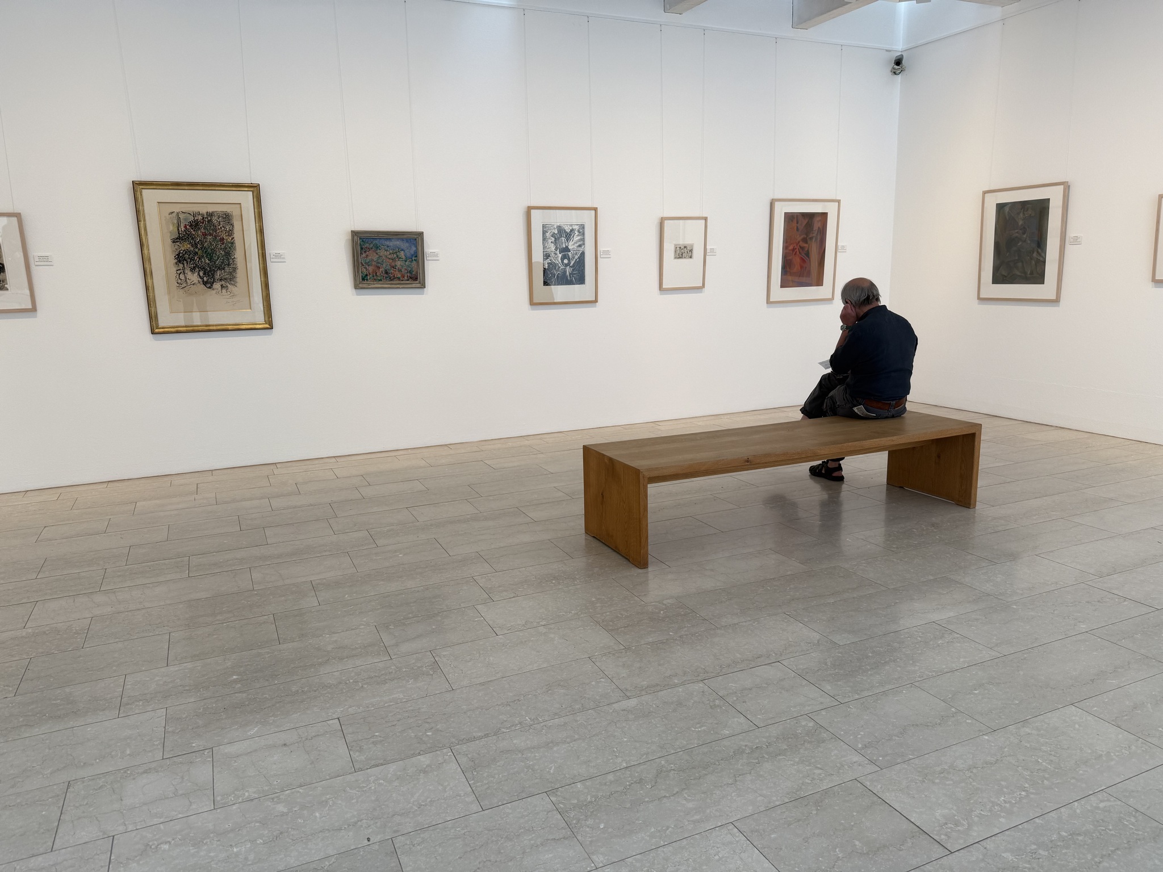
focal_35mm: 24
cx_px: 582
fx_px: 806
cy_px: 436
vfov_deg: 56.8
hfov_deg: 71.6
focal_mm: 6.76
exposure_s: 1/121
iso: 50
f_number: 1.78
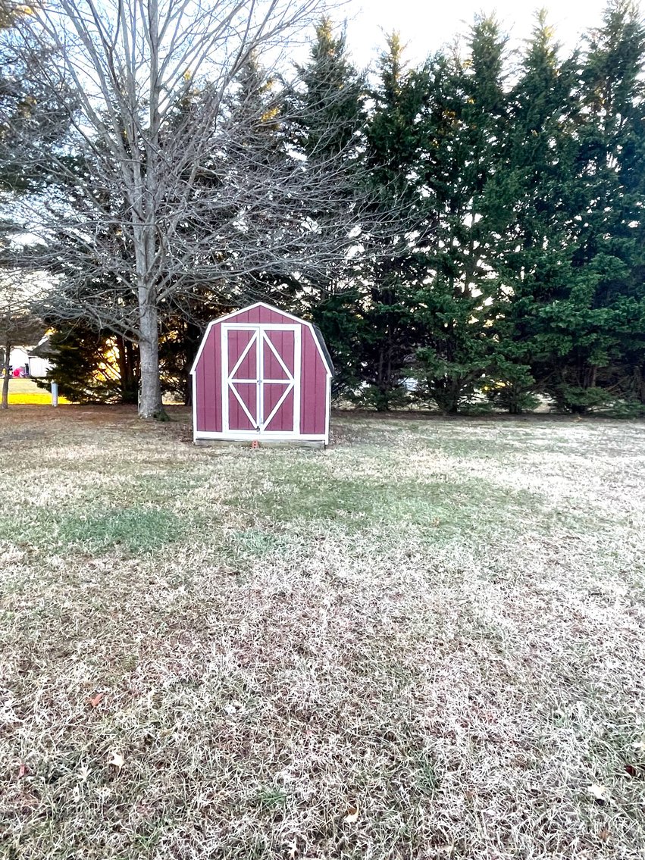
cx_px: 322
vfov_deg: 79.0
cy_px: 430
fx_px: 522
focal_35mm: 21
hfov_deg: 63.4
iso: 160
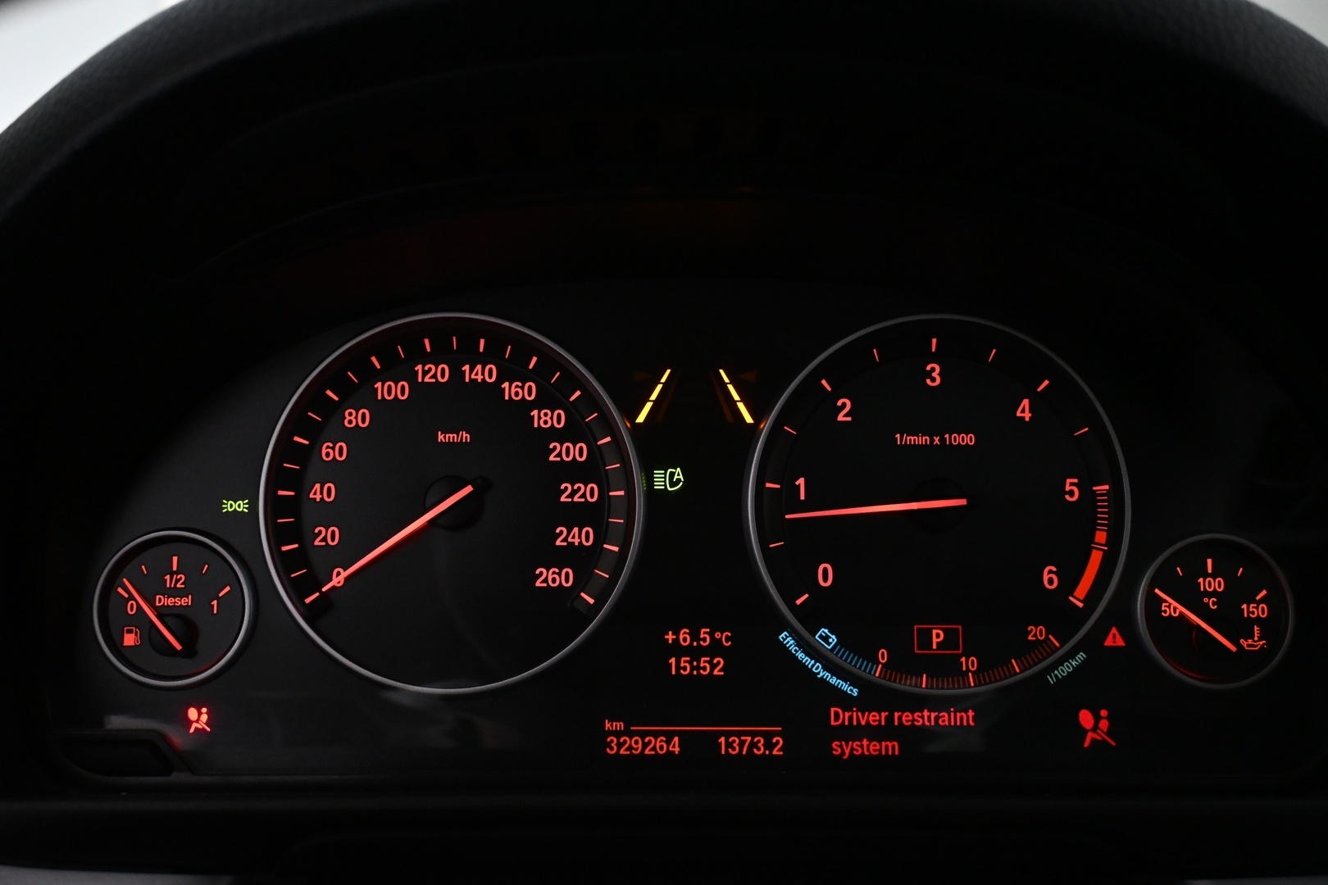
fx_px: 1383
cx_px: 664
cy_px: 442
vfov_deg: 35.5
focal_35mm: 38
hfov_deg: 51.3
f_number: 4.2
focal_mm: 25
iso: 2800
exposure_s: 1/125
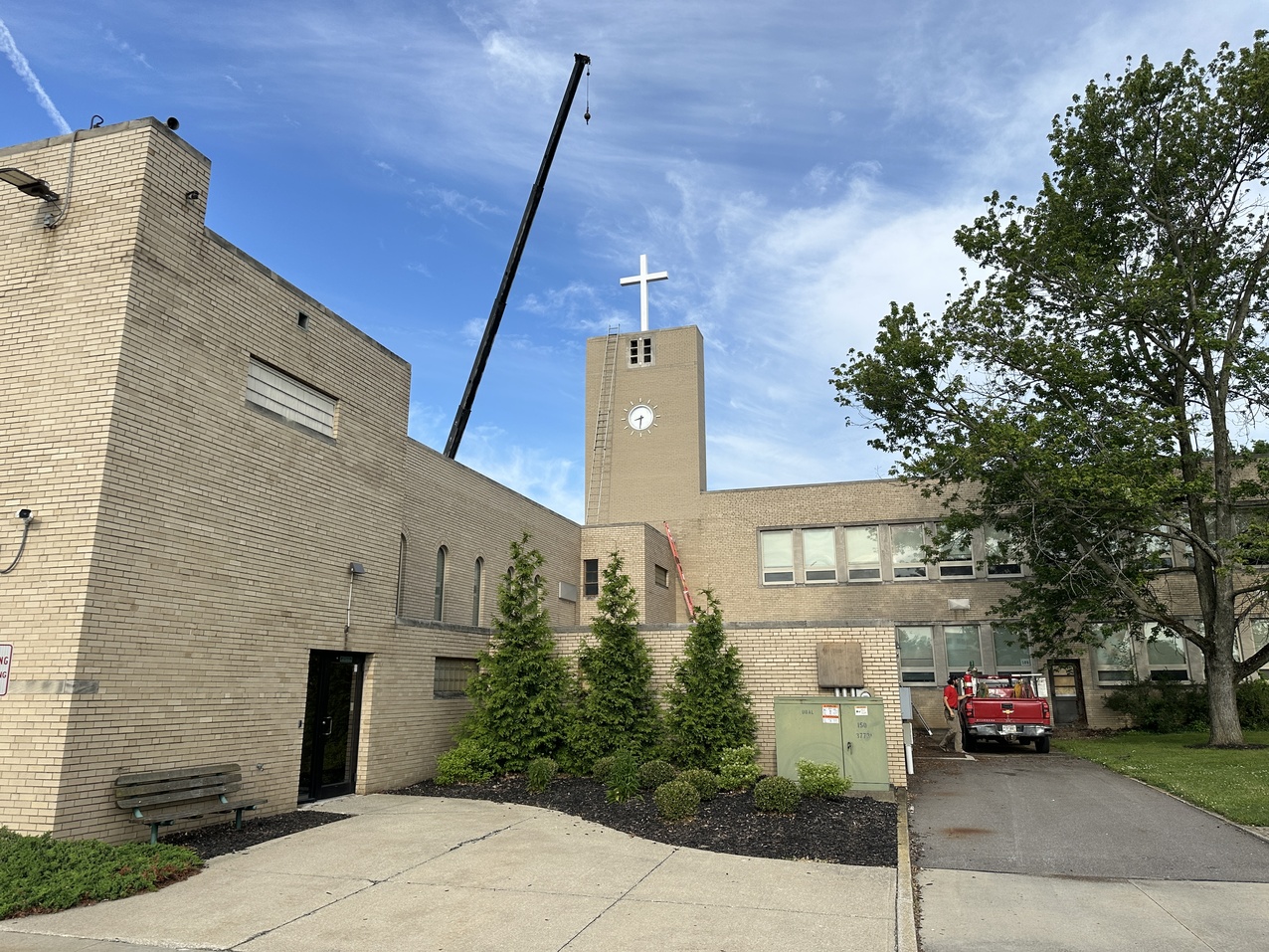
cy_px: 476
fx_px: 880
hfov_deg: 71.6
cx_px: 634
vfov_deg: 56.8
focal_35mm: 24
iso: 80
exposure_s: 1/3356
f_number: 1.78
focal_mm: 6.86
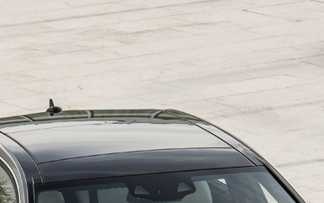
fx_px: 4325
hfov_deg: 4.3
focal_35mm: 490
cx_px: 39
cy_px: 346
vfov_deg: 2.7
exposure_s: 1/50
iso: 100
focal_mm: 145
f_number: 11
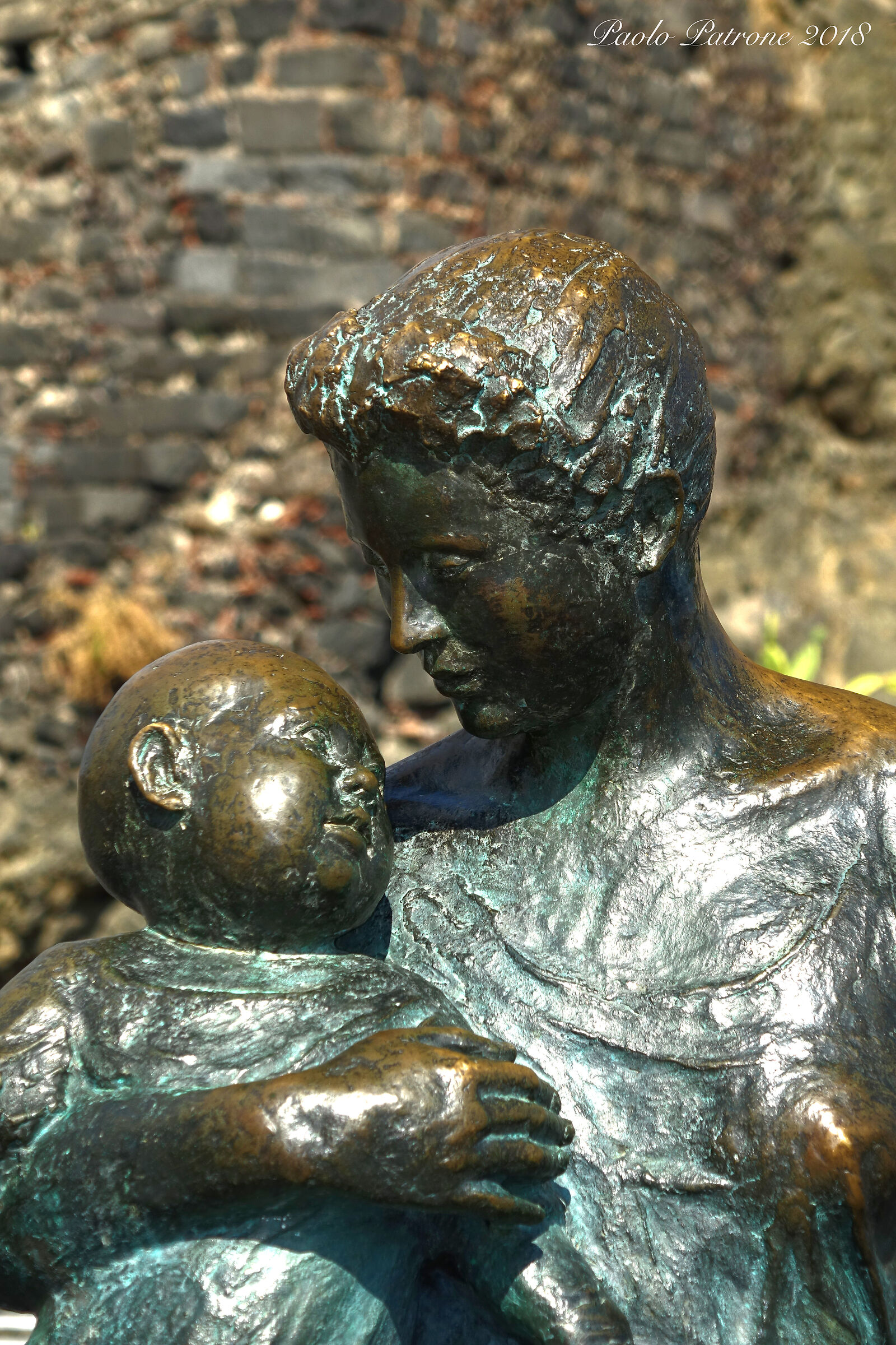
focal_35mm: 152
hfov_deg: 9.0
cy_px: 672
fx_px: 5674
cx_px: 448
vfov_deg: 13.5
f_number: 4.5
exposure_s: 1/800
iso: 100
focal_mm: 55.6
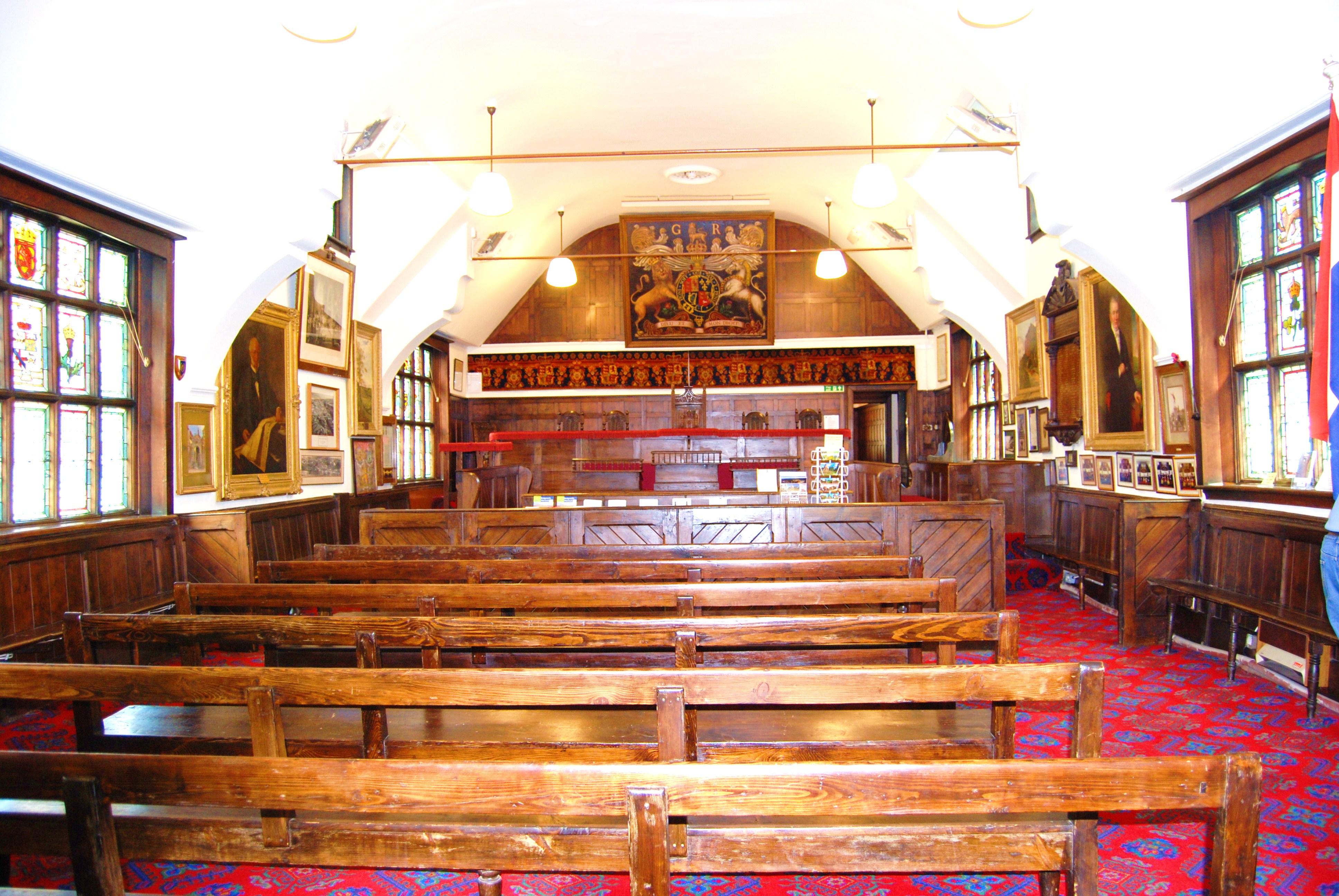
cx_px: 670
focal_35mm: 27
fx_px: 1005
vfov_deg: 48.0
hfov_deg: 67.3
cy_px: 448
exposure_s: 1/60
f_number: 3.5
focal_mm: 18
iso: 450
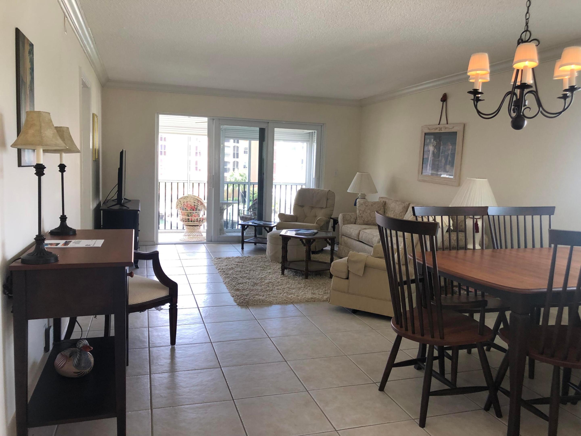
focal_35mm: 28
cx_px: 290
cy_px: 218
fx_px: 470
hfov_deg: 63.4
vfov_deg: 49.7
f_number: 1.8
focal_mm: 3.99
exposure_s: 1/40
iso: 25
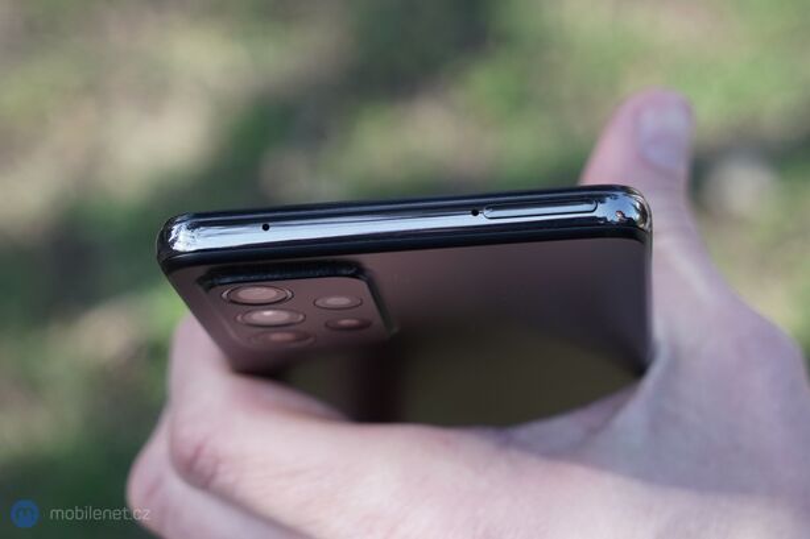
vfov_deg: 19.4
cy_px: 270
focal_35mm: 70
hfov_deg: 28.9
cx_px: 405
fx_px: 1574
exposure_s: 1/320
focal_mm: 70
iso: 640
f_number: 7.1
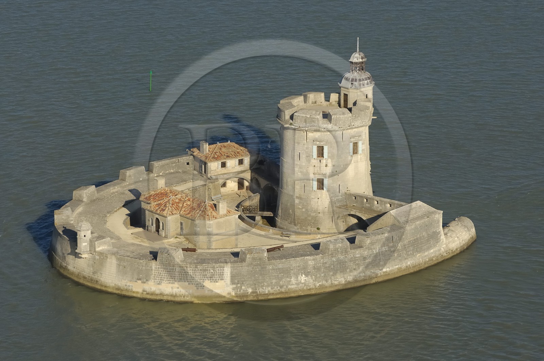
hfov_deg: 8.9
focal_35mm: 232
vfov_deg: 5.9
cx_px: 272
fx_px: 3508
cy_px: 180
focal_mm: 155
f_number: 5.6
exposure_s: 1/640
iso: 100
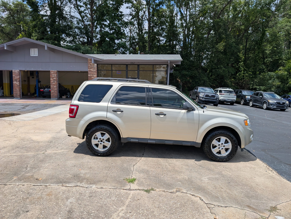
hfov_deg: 71.5
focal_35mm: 24
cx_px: 146
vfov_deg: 56.9
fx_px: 202
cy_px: 110
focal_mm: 6.9
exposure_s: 1/1845
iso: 19
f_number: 1.68
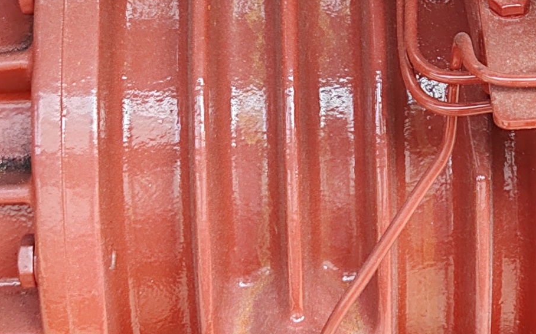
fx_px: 1679
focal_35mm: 115
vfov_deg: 11.1
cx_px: 554
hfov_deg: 17.6
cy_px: -120
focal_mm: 6.14
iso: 160
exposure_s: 1/100
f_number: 1.8
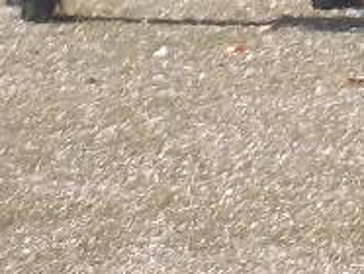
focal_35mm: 1083
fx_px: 11403
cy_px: -650
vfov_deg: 1.4
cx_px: 1374
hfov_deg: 1.8
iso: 64
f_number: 5.9
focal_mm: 25.3
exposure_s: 1/160
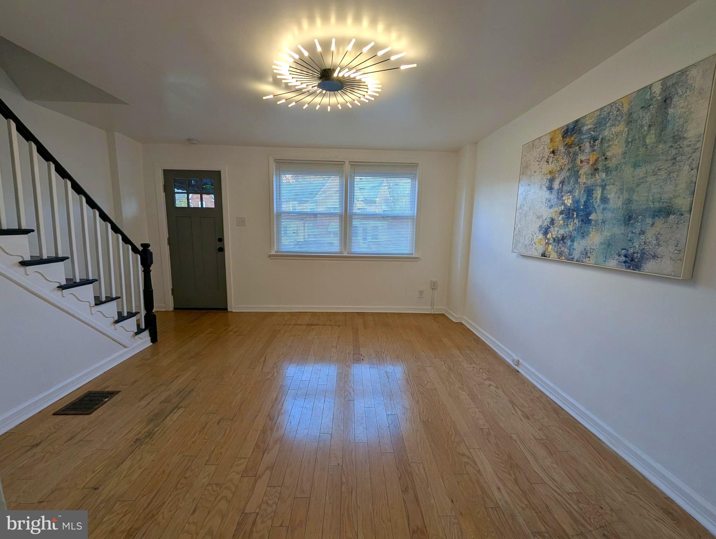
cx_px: 358
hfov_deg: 106.1
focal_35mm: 13
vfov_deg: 90.1
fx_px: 269
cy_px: 270
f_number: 2.2
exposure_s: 1/81.6
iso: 41
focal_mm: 1.95
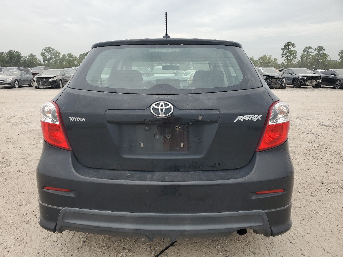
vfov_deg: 53.1
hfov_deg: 67.3
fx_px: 258
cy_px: 128
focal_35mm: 26
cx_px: 172
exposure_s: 1/1000
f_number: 1.5
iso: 50
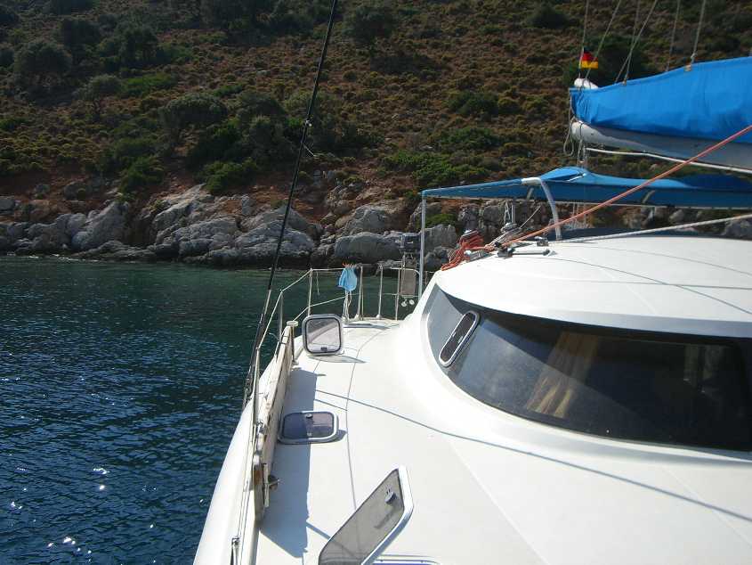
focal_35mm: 38
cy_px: 282
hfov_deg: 49.0
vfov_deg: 37.7
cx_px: 376
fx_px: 826
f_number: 4.3
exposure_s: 1/1000
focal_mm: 6.2
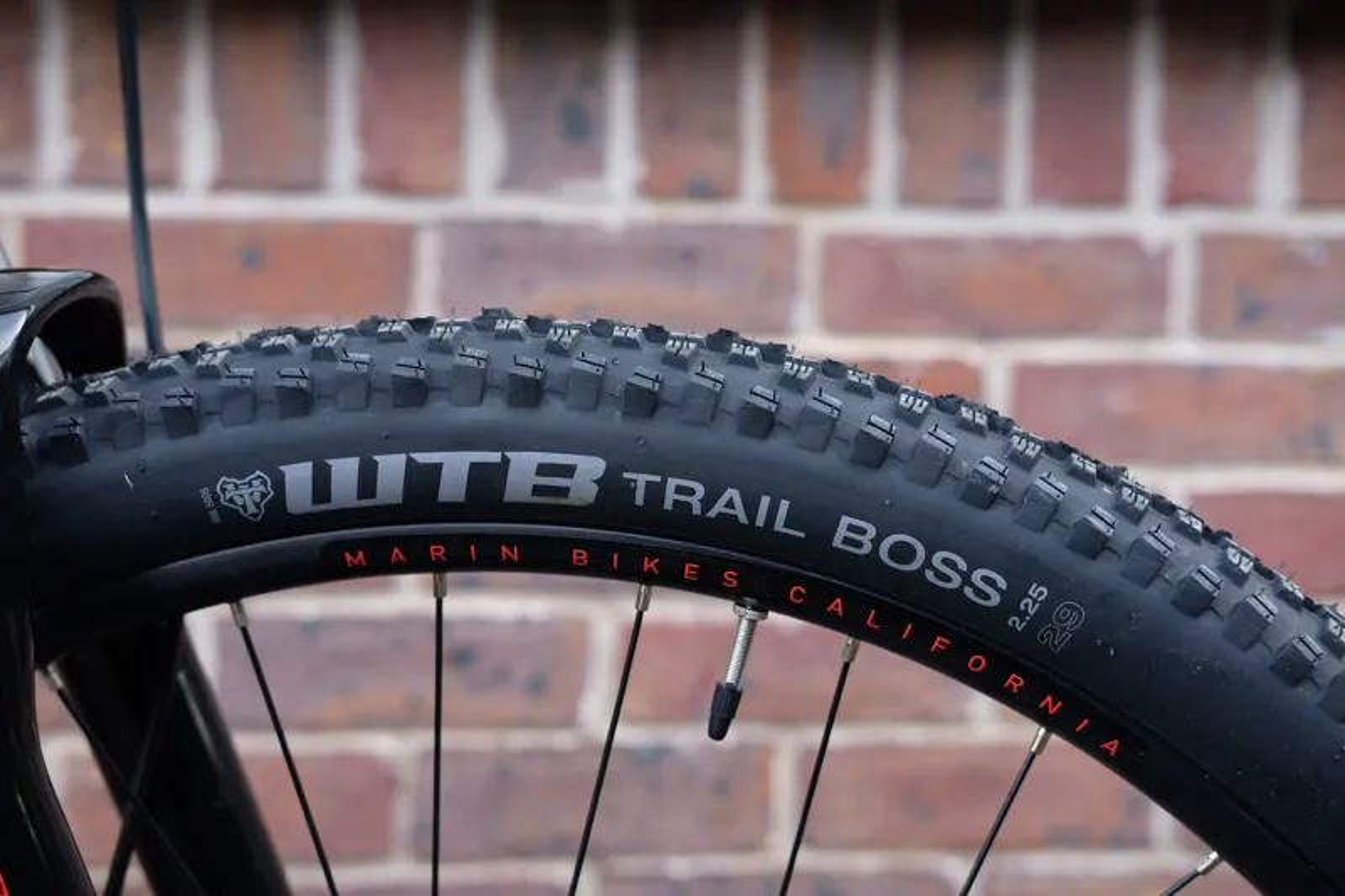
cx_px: 672
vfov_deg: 25.5
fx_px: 1980
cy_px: 448
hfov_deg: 37.5
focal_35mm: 53
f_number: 3.6
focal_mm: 35
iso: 200
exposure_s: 1/150
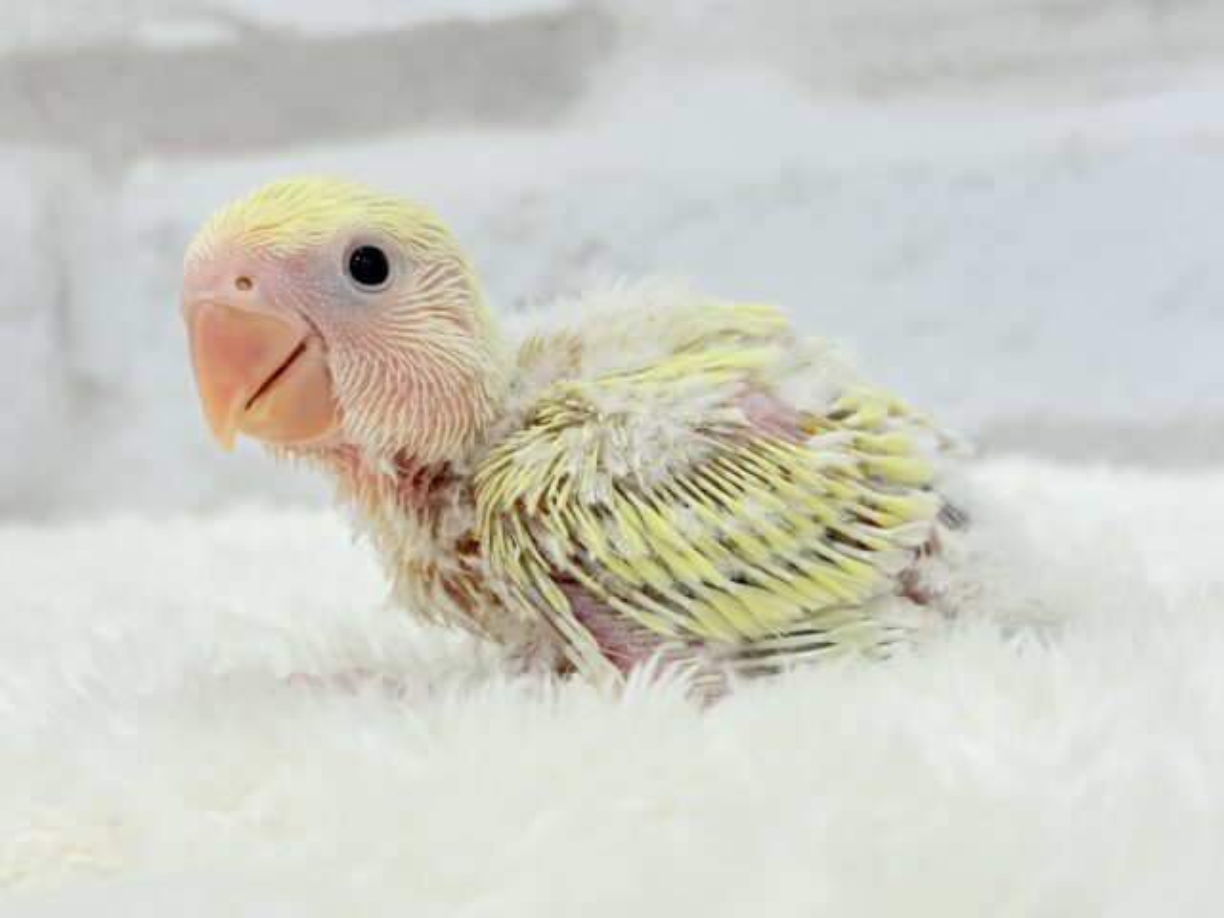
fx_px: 1839
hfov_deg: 36.8
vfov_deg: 28.0
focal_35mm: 52
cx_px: 612
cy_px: 459
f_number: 1.6
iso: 32
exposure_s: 1/50
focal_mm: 5.96
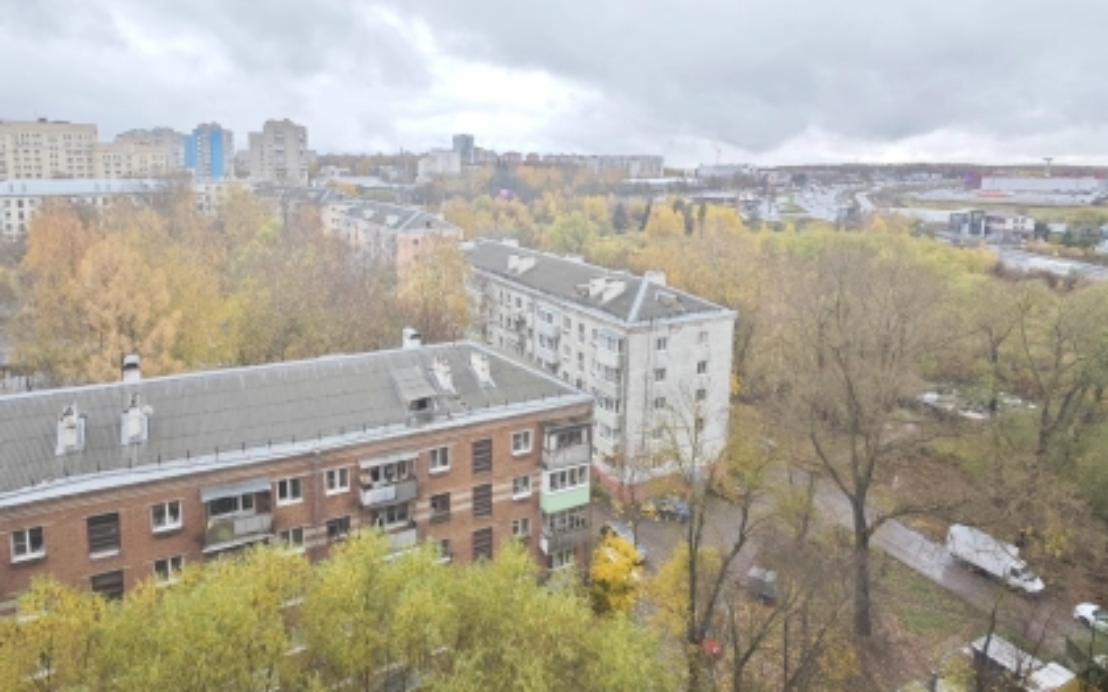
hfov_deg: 79.6
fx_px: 664
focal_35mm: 22
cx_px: 521
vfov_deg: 54.4
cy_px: 260
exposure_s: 1/102
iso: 50
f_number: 2.2
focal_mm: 2.16
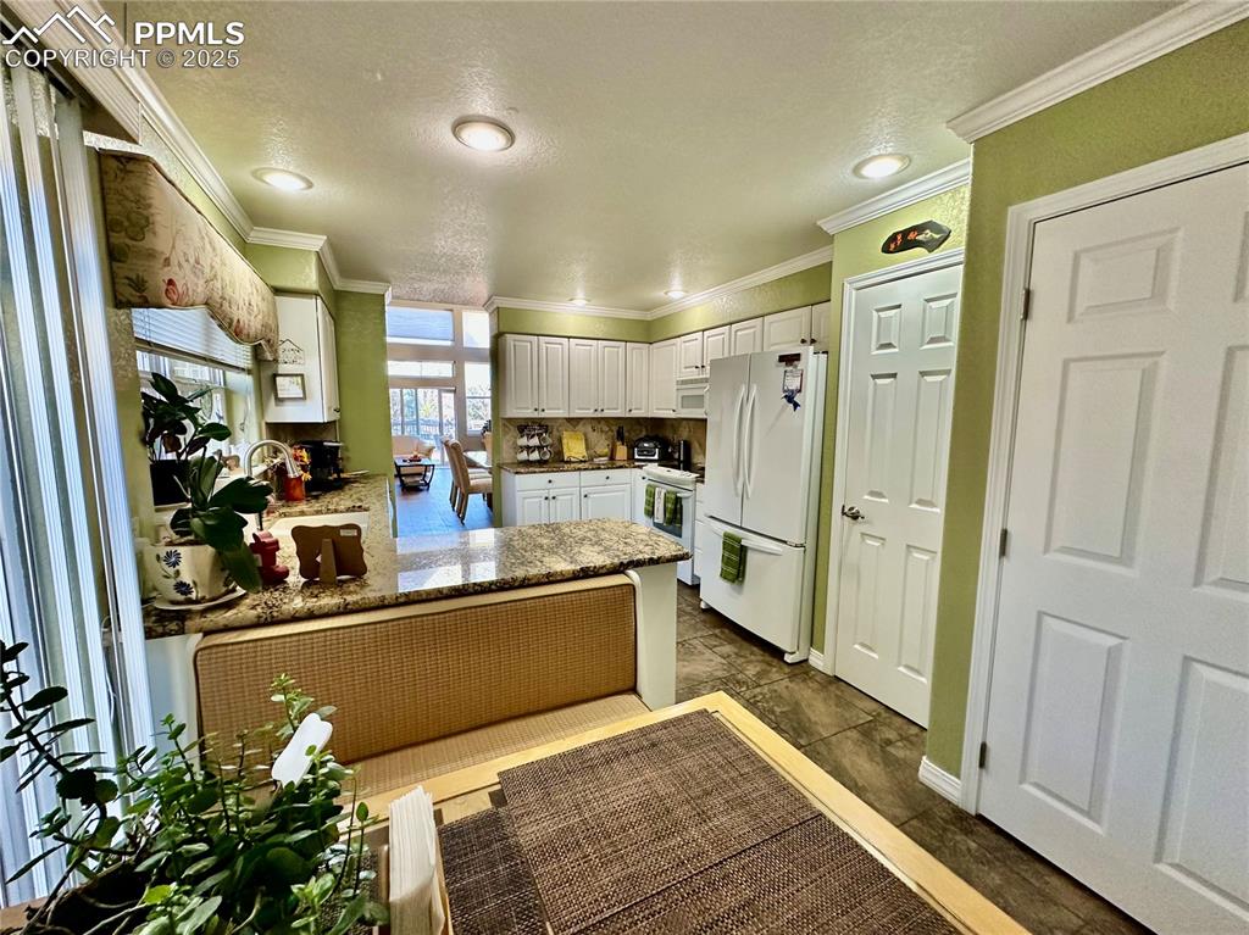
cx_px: 624
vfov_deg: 85.6
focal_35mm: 14
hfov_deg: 102.1
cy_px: 468
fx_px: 505
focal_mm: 2.22
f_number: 2.2
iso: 250
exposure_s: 1/120
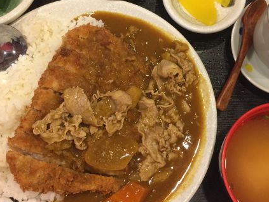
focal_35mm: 48
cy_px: 84
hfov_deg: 39.7
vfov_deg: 30.2
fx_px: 373
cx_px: 135
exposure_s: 1/17
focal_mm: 4.15
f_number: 2.2
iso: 64
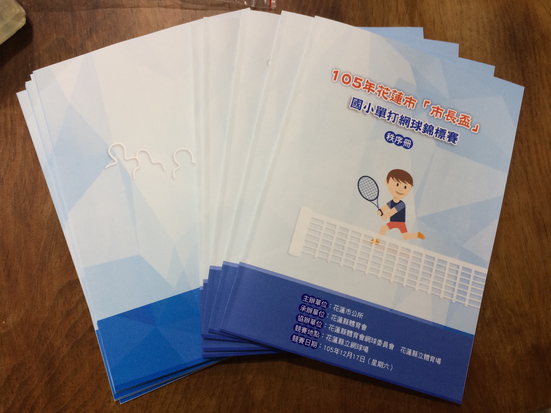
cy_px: 206
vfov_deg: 48.2
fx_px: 462
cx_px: 276
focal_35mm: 29
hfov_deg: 61.7
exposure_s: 1/30
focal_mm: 4.15
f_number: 2.2
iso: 40
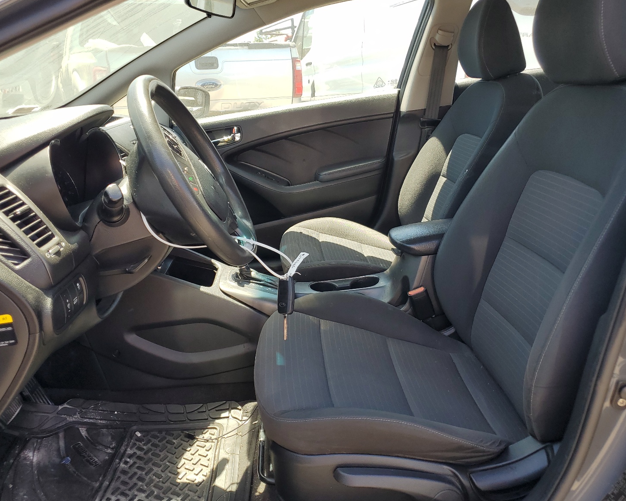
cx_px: 304
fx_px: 519
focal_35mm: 28
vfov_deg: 51.5
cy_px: 244
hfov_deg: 62.2
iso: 50
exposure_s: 1/323
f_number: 1.5
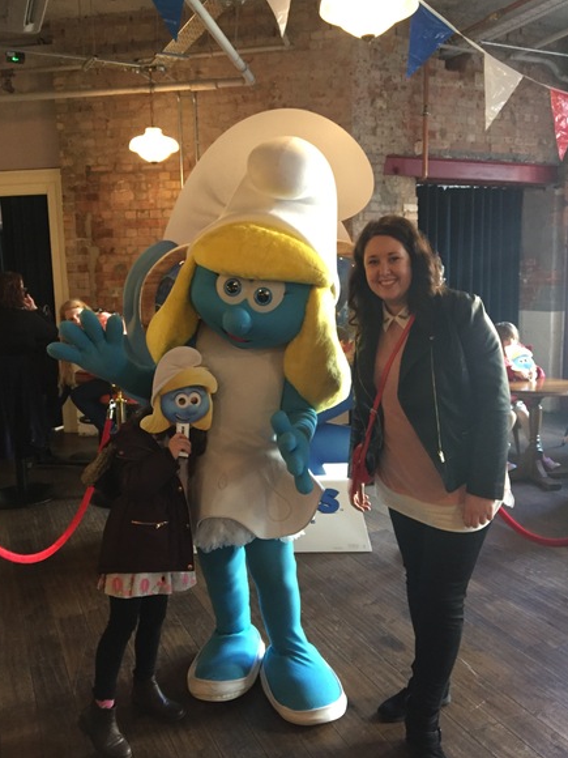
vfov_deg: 60.0
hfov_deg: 46.8
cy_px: 369
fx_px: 656
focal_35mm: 30
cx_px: 276
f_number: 2.2
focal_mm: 4.15
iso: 250
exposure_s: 1/20
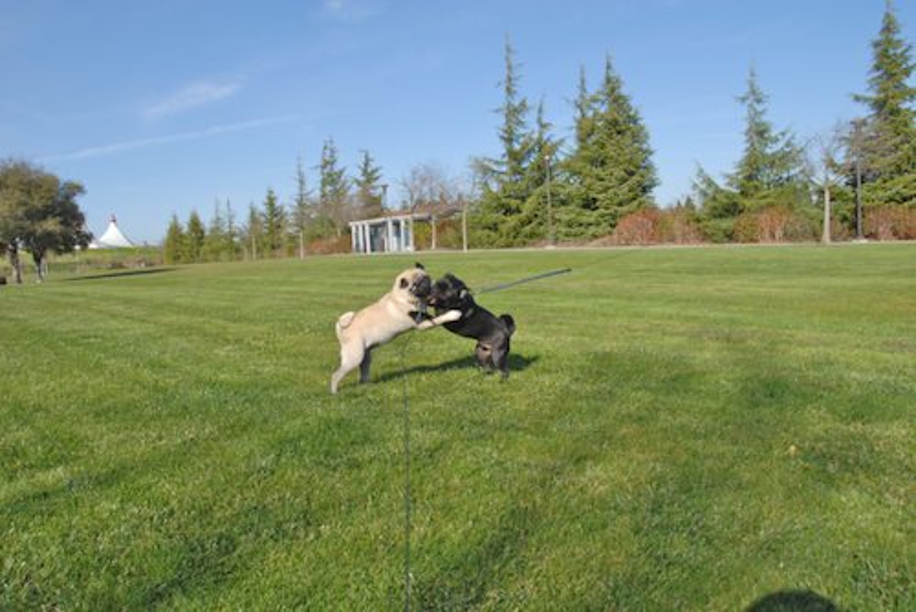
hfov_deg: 67.4
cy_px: 306
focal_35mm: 27
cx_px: 458
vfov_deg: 48.0
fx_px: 687
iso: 100
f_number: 8
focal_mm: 18
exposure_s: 1/180
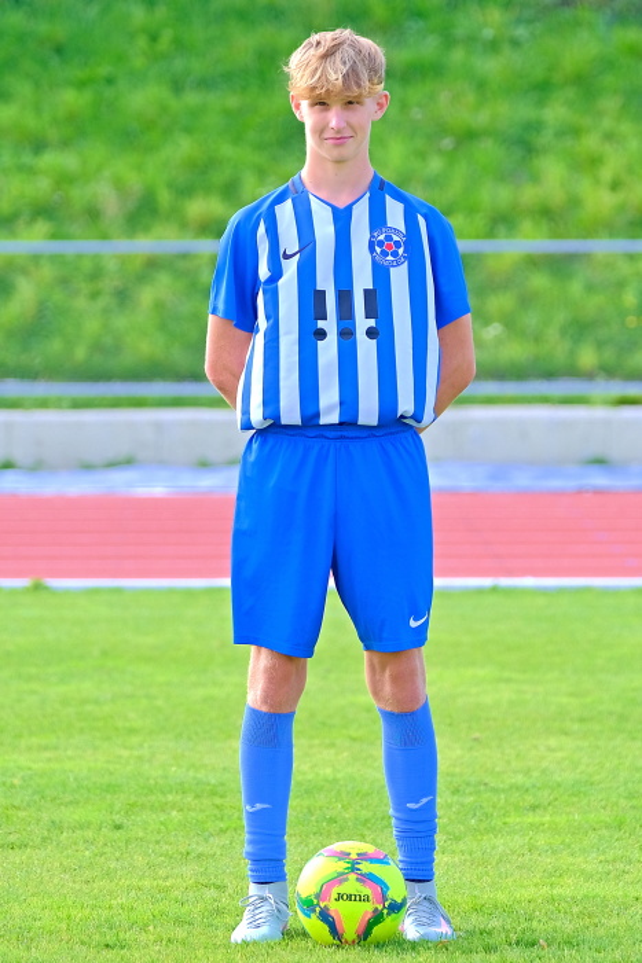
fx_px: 4255
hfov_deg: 8.6
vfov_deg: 12.9
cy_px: 482
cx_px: 321
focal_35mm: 159
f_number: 2.8
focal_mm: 106
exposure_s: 1/900
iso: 320
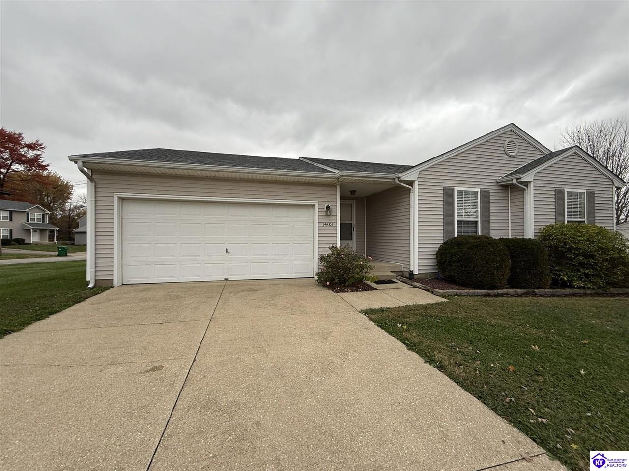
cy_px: 236
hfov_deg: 102.1
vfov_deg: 85.7
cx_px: 314
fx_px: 254
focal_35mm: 14
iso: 50
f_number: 2.2
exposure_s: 1/227
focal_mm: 2.22
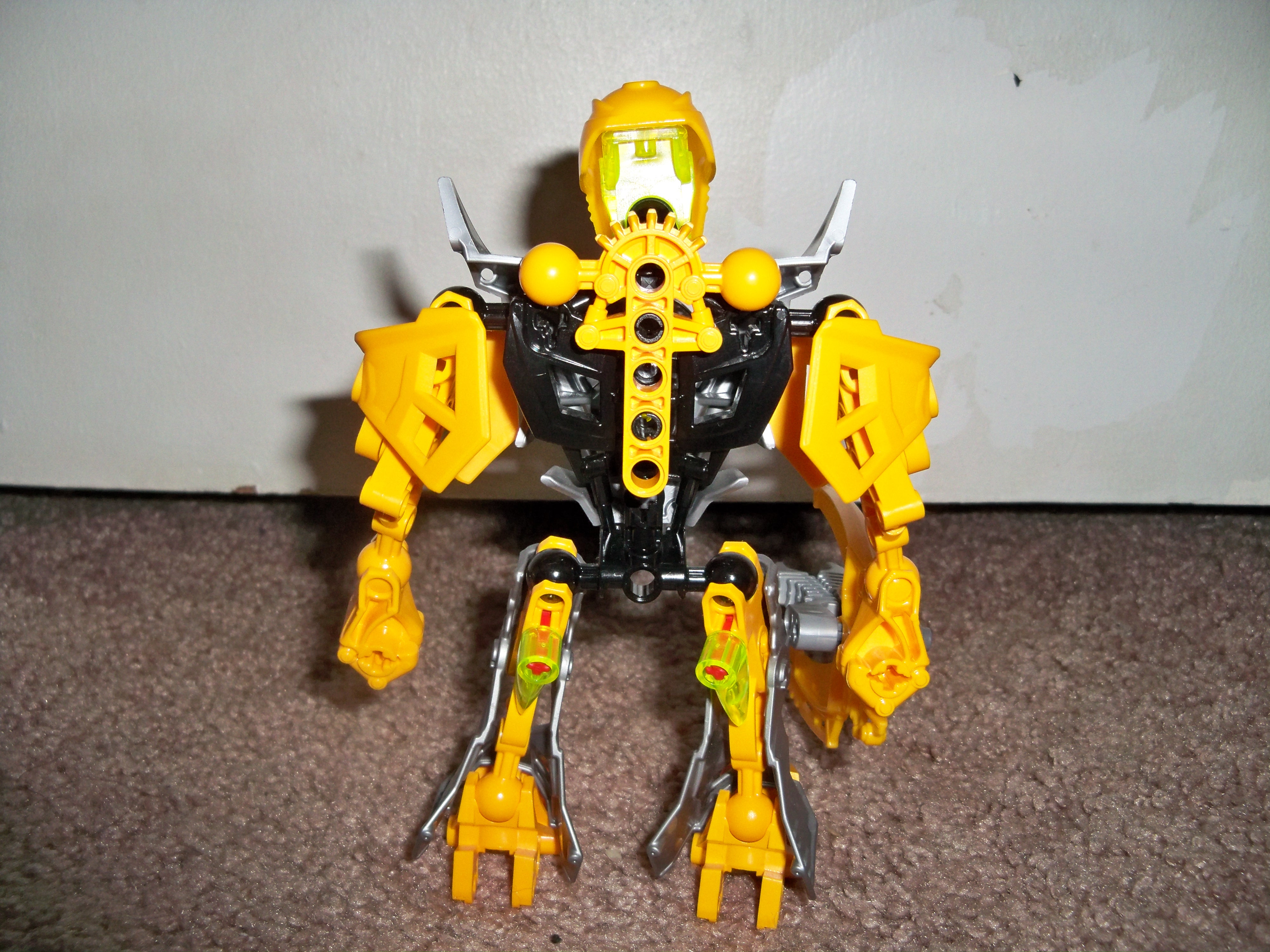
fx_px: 1284
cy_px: 476
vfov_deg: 40.7
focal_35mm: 35
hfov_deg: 52.6
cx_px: 635
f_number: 3.5
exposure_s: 1/30
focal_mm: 6.2
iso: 200
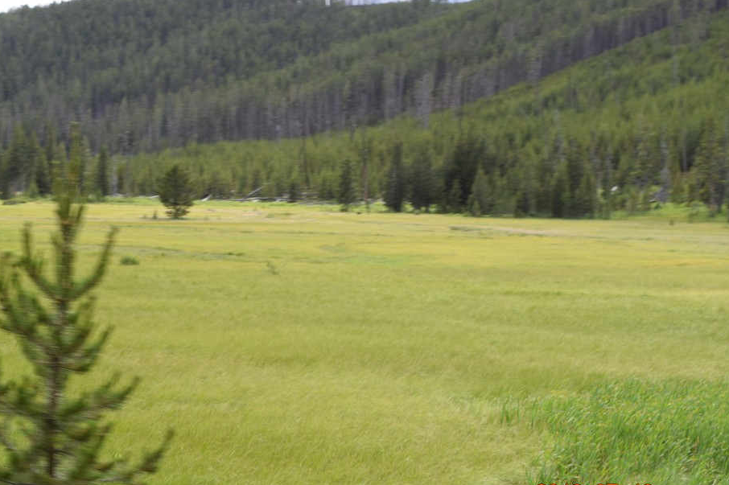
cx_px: 319
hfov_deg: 26.0
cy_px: 260
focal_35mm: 78
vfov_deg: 17.5
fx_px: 1579
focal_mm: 46
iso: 280
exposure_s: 1/250
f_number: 8
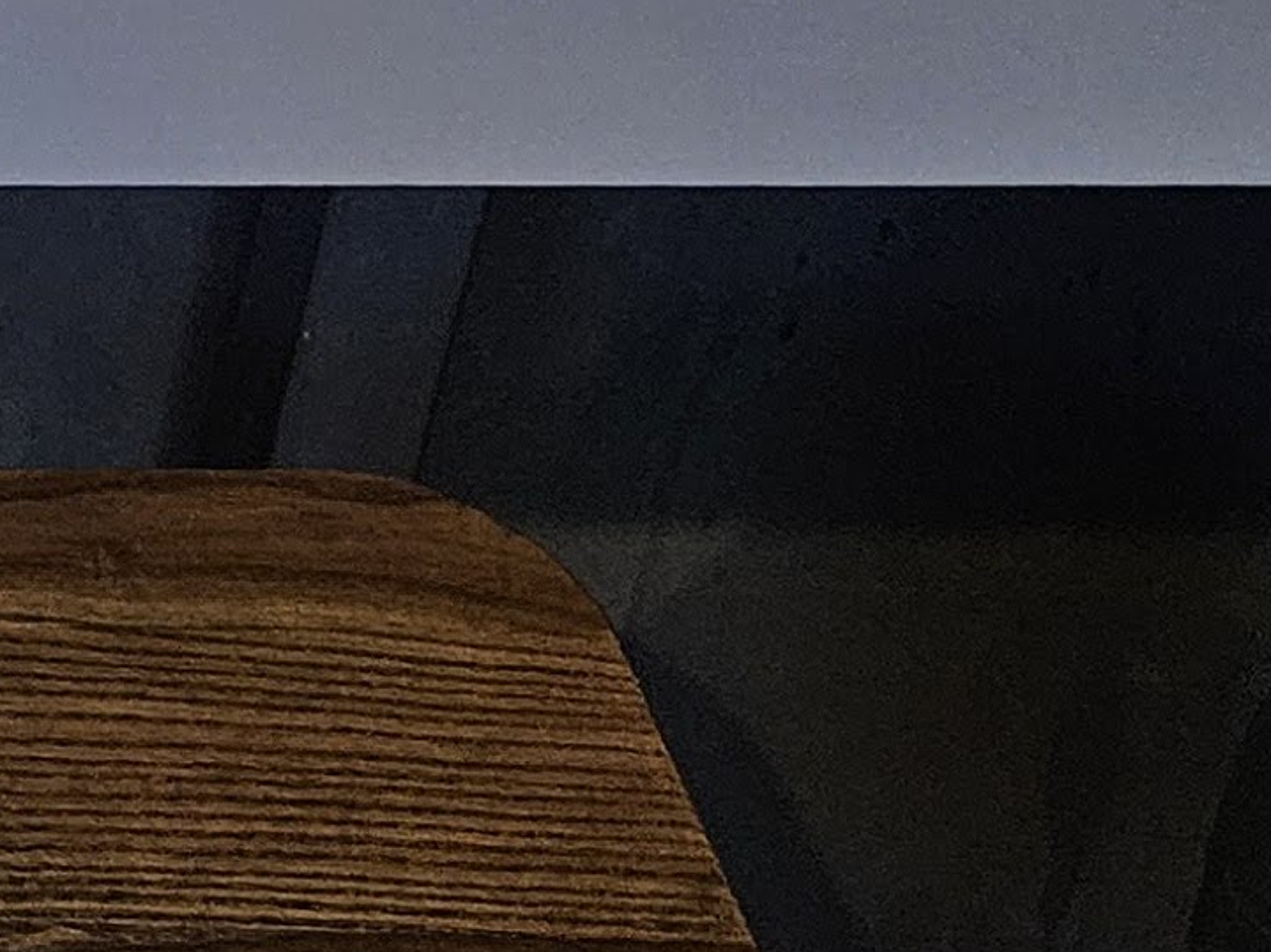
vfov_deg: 11.3
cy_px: -306
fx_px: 4699
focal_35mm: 128
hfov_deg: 13.0
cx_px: -1402
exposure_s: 1/40
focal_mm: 5.4
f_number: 1.8
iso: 500
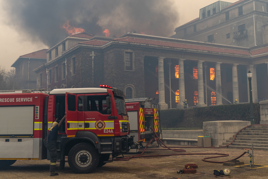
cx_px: 134
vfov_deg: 29.2
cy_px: 90
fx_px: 342
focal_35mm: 46
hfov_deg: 42.7
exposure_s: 1/640
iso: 400
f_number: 6.3
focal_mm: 46
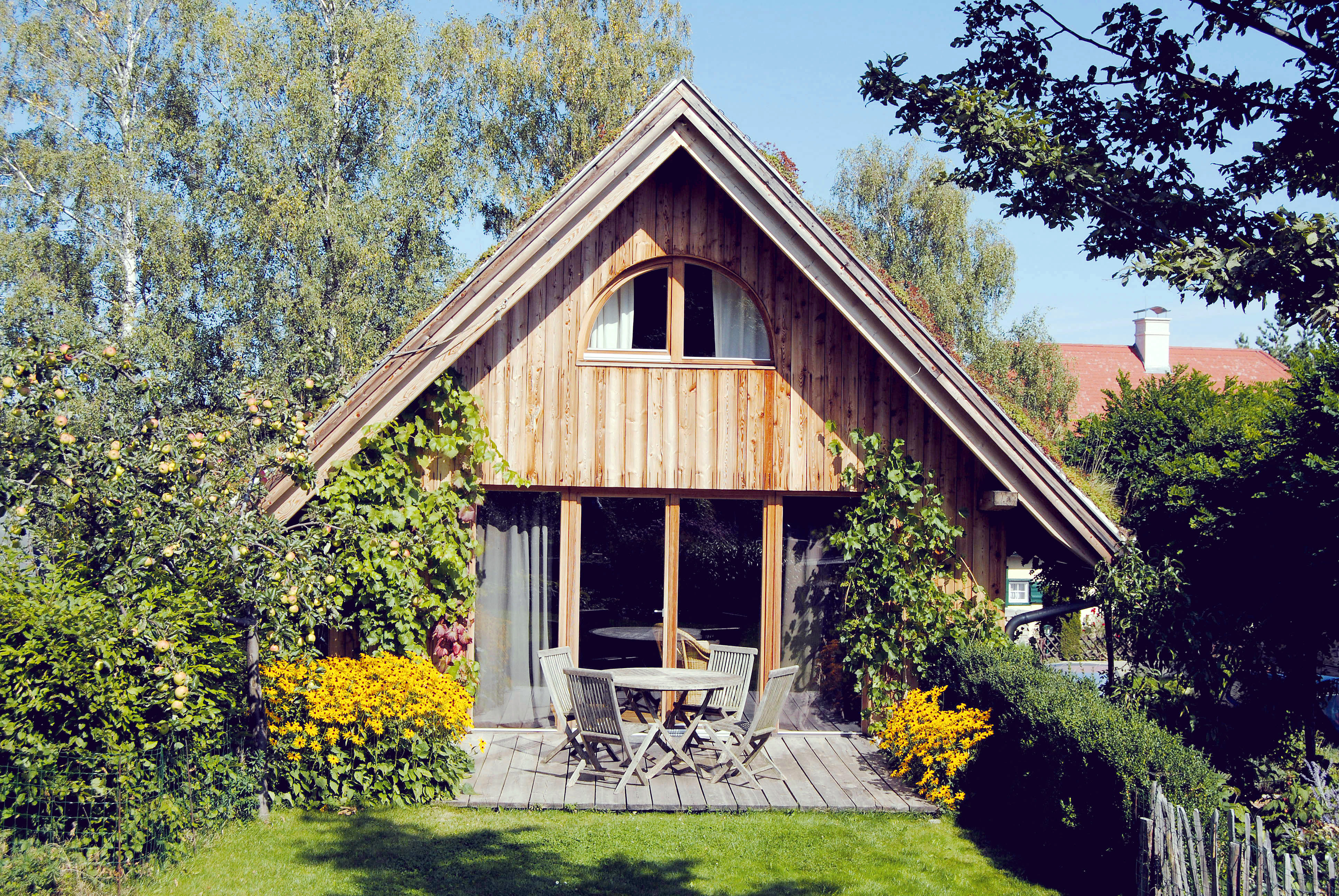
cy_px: 448
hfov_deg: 46.3
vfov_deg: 32.0
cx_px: 670
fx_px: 1564
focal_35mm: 42
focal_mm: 28
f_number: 8
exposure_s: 1/250
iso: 100
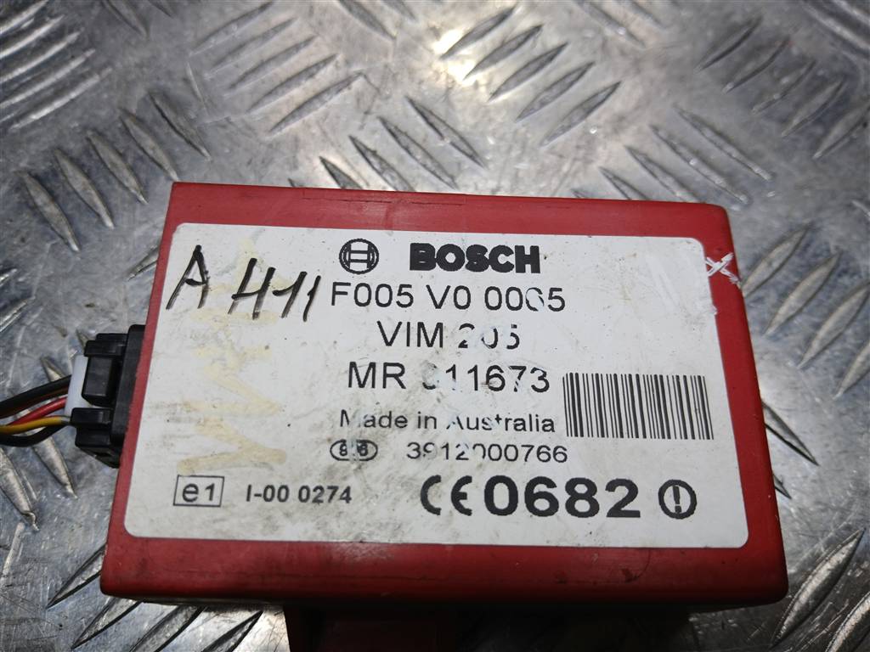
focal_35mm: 26
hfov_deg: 67.3
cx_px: 435
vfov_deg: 53.1
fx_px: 653
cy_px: 326
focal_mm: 3.98
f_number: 1.8
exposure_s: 1/100
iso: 25
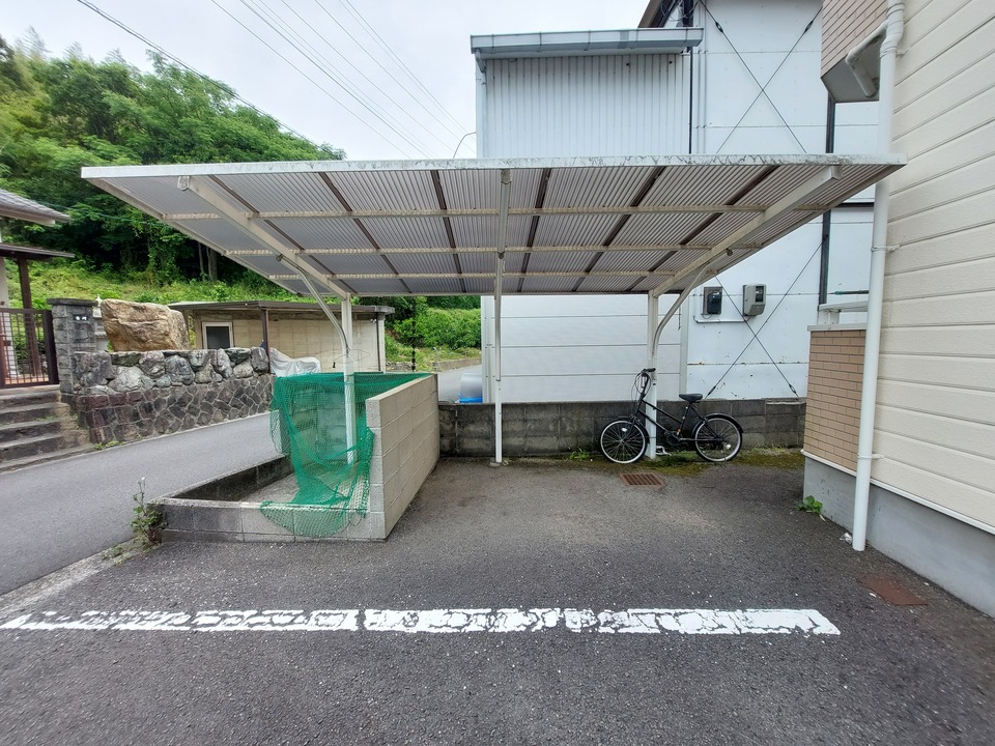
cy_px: 373
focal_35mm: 13
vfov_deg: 89.9
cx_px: 498
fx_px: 374
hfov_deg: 106.2
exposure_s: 1/525
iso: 50
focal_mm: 1.74
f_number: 2.2
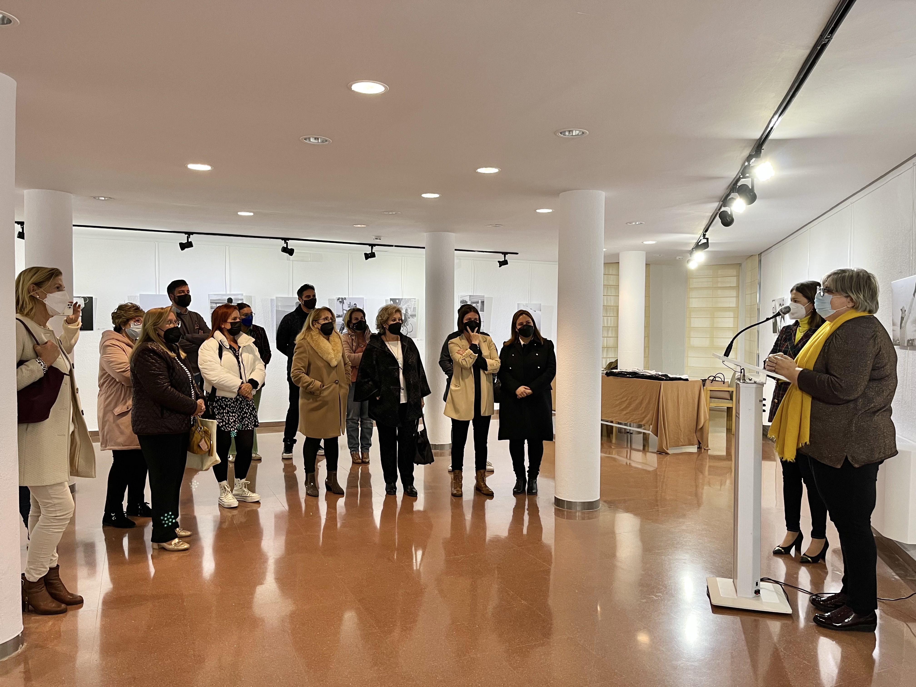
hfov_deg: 67.3
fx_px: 688
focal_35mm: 26
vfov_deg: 53.1
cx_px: 458
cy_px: 344
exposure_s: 1/50
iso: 80
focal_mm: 5.1
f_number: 1.6
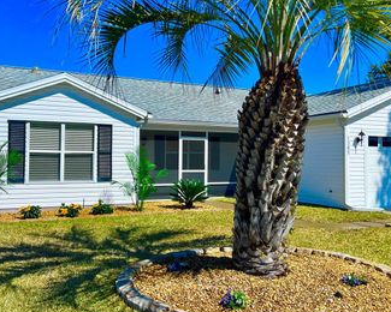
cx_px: 248
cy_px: 148
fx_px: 451
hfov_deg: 46.4
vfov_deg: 38.2
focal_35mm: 39
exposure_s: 1/5882
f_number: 1.5
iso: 50
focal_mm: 5.7
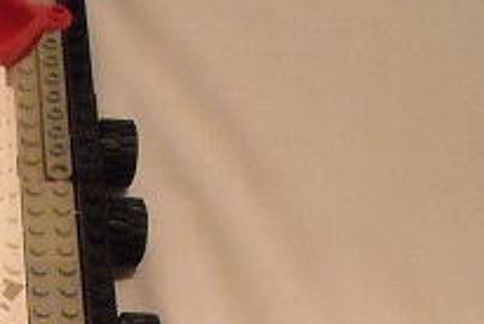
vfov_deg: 9.1
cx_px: -196
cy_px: 667
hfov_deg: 13.8
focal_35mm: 141
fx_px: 1898
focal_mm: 5.7
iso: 800
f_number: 2.8
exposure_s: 1/30
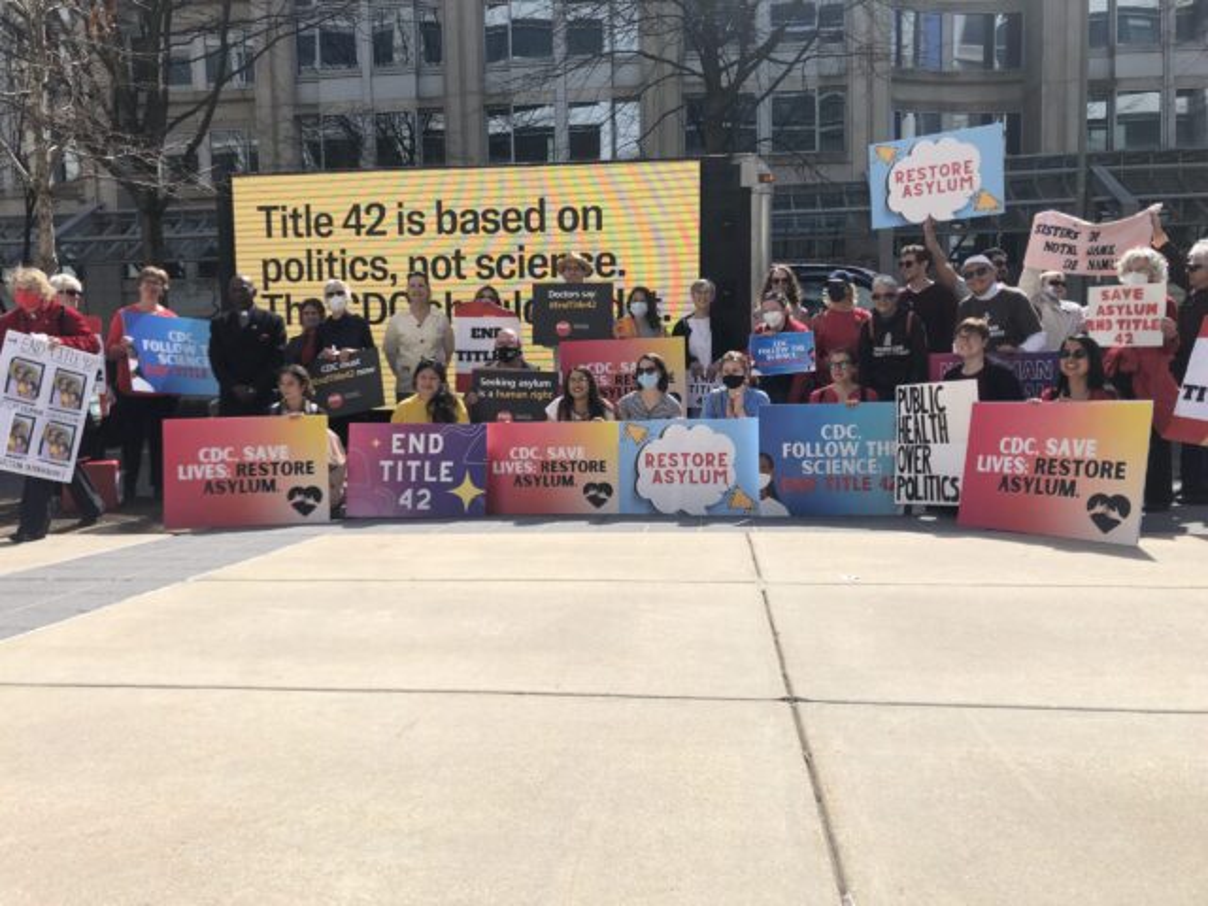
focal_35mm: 28
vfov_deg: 49.7
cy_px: 453
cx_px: 604
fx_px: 977
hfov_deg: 63.4
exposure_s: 1/2288
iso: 25
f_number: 1.8
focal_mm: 3.99
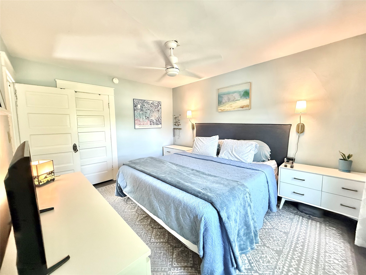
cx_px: 183
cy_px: 138
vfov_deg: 85.7
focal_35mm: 14
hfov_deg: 102.1
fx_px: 148
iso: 640
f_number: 2.2
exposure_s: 1/60
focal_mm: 2.22
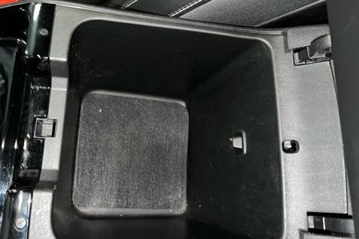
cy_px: 83
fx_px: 369
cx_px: 153
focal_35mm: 37
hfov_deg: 51.7
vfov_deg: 35.6
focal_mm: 5.7
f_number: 1.5
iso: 50
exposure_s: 1/4
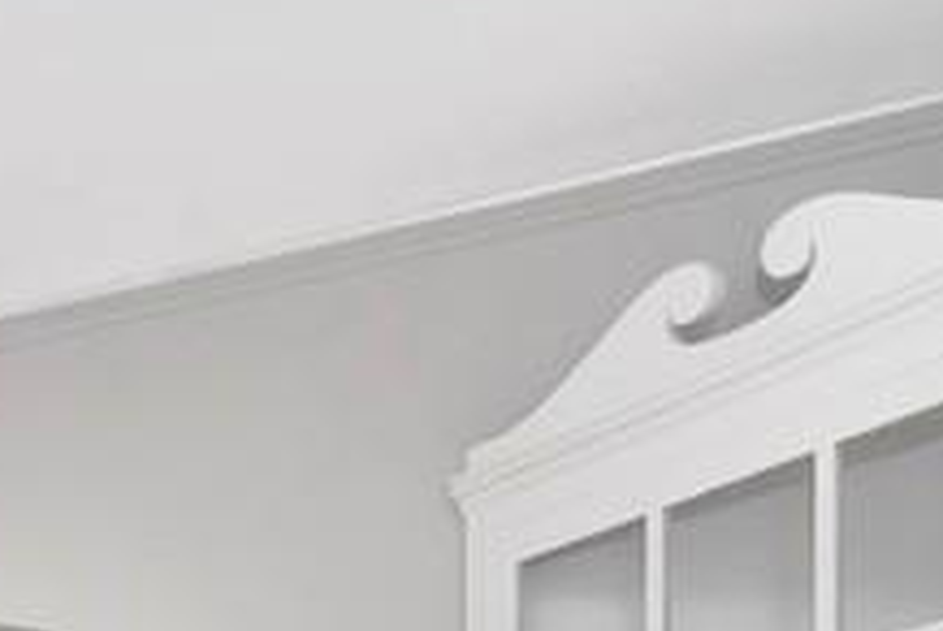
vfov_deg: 14.5
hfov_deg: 18.9
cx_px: -826
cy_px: 1281
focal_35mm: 77
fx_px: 2029
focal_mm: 11
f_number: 9
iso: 640
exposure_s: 1/30
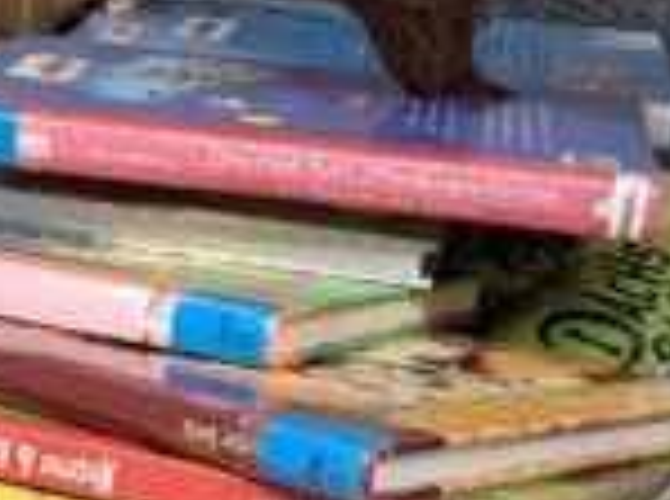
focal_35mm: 124
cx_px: -31
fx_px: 2394
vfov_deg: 11.9
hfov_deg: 15.6
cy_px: 198
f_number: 1.8
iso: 250
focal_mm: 5.23
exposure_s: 1/50
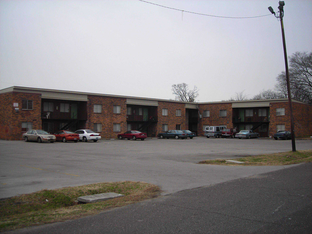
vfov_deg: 37.7
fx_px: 343
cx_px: 156
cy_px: 117
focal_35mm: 38
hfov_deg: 49.0
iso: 50
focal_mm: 6.3
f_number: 3.2
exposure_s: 1/124
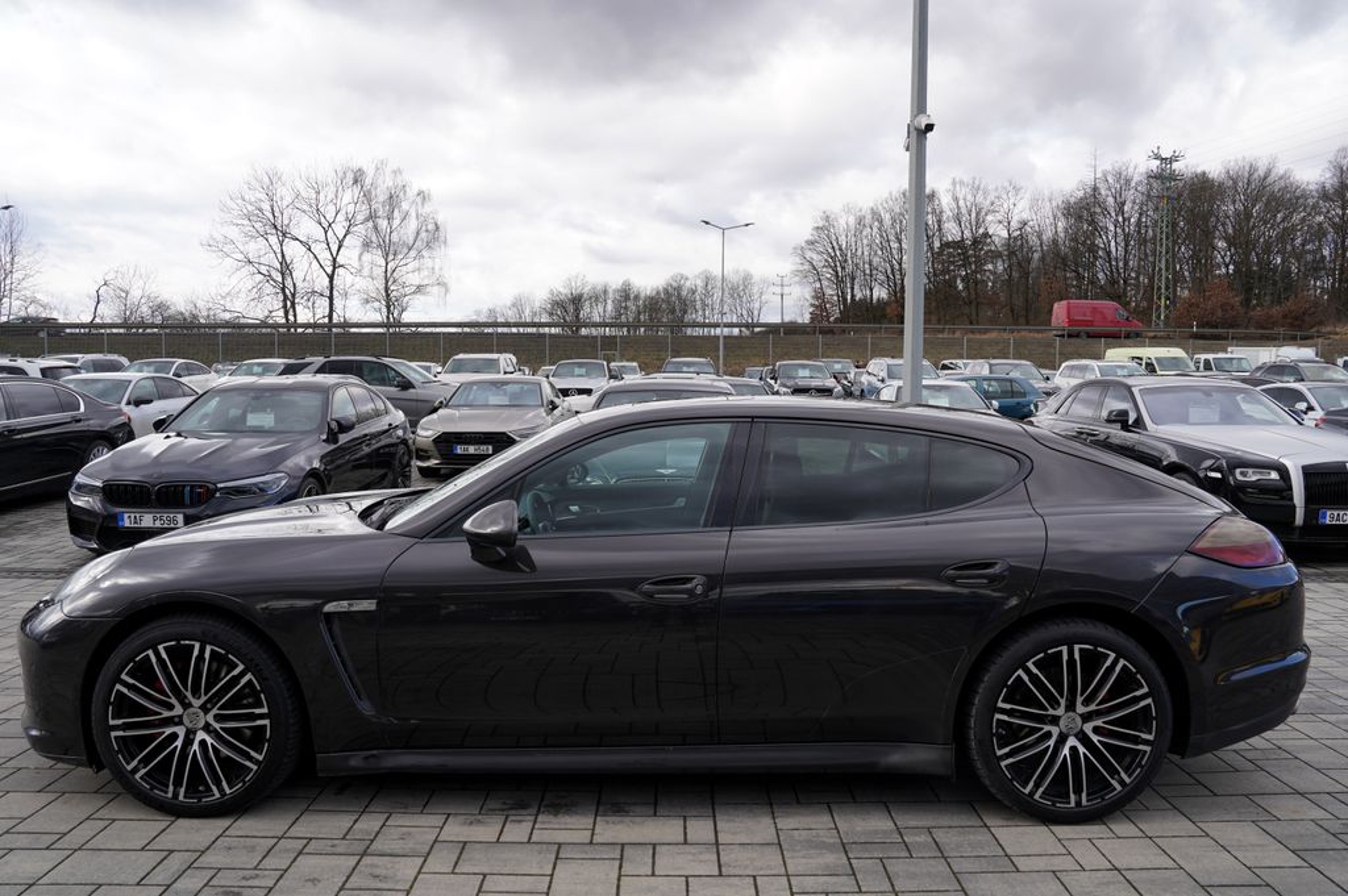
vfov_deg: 53.1
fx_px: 898
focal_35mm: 24
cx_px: 674
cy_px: 448
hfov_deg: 73.8
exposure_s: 1/160
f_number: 6.3
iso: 100
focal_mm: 24
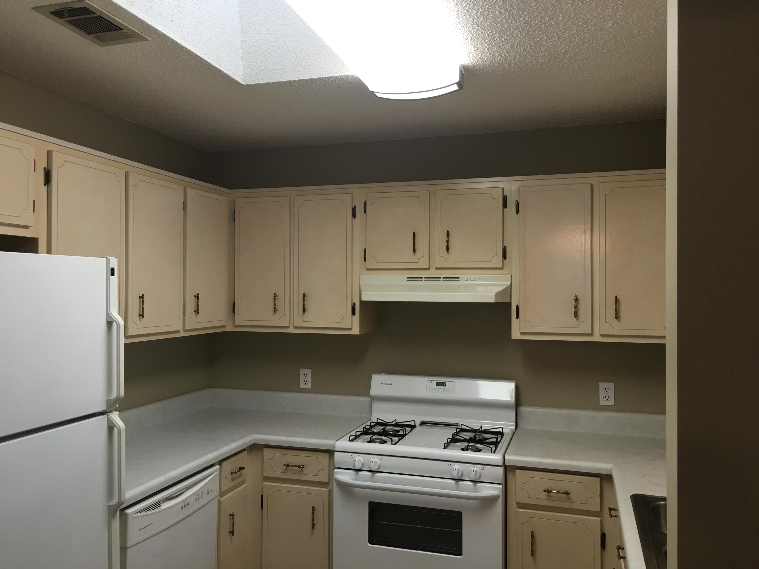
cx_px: 380
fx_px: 636
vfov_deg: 48.2
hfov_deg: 61.7
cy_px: 284
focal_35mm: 29
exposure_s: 1/15
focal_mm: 4.15
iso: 25
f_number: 2.2
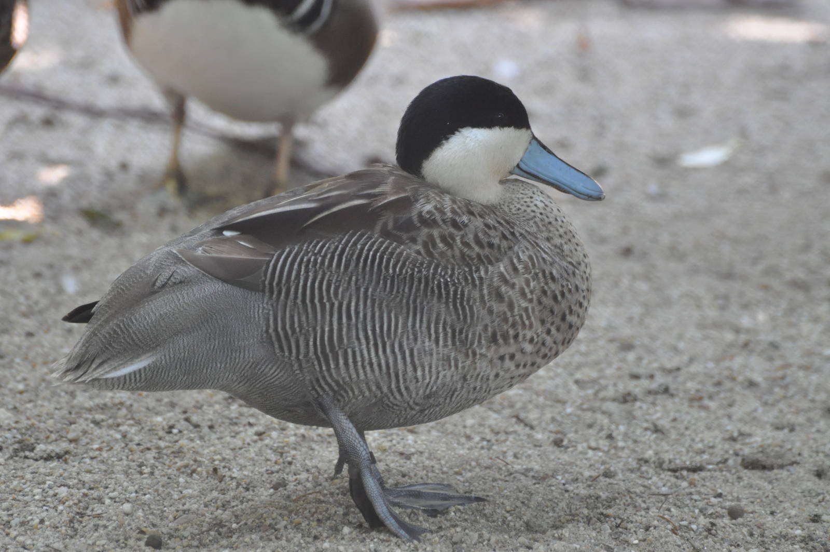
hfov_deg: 4.6
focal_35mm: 450
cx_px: 415
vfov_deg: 3.0
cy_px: 276
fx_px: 10363
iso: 1600
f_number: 5.6
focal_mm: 300
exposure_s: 1/160
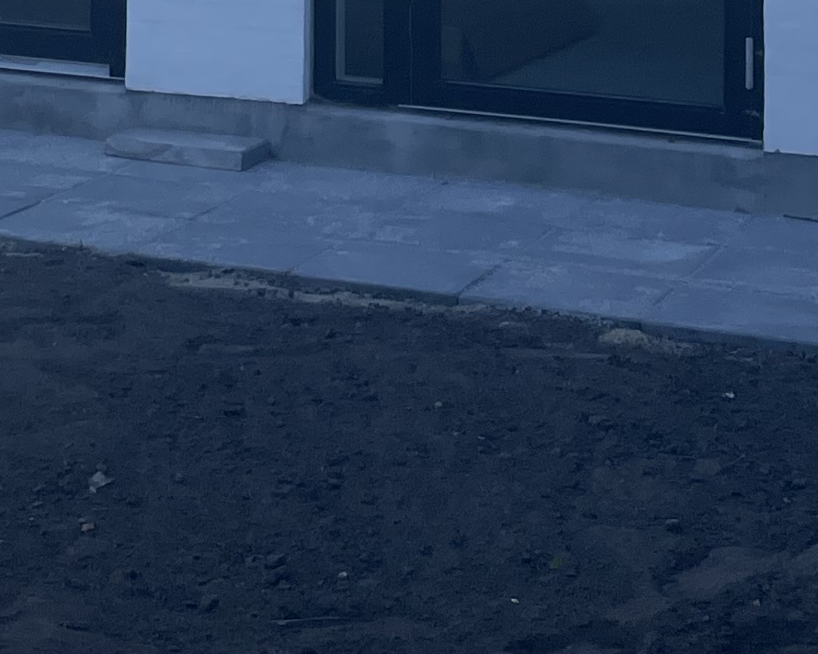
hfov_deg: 16.4
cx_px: 6
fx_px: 2784
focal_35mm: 115
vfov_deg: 12.5
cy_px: -423
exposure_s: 1/3125
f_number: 1.6
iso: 32
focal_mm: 4.2
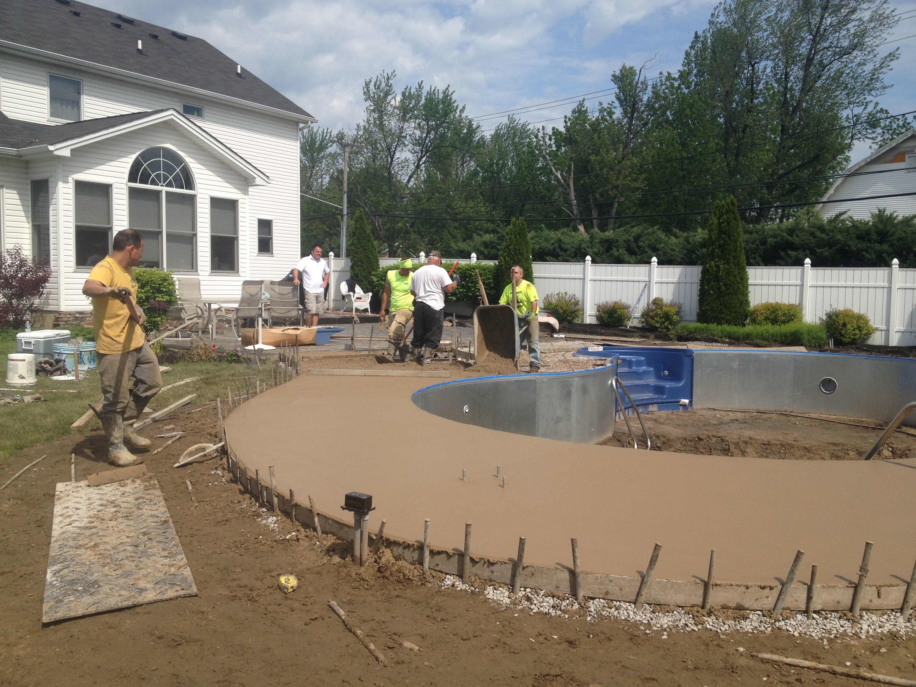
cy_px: 344
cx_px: 458
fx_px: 926
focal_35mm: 35
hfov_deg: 52.6
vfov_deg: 40.7
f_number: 2.4
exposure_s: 1/2304
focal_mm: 4.28
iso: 50
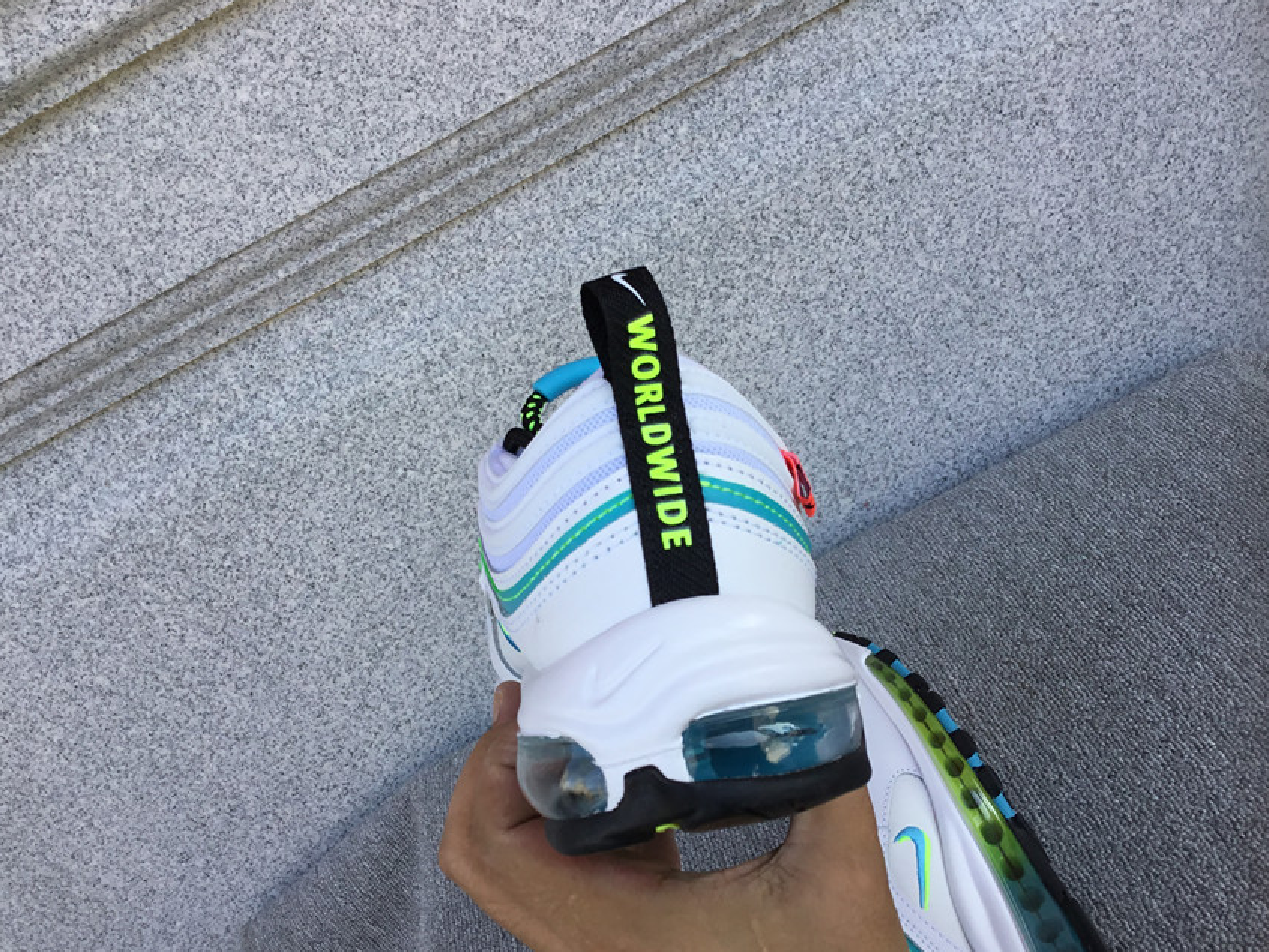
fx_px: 1210
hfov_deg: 55.3
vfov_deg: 43.0
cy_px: 489
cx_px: 649
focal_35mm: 33
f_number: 2.4
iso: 25
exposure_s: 1/286
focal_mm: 3.3
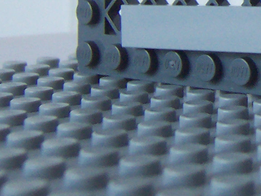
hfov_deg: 14.1
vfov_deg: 11.3
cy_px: -73
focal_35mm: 127
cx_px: 442
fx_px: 958
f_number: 2.8
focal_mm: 5.6
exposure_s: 1/30
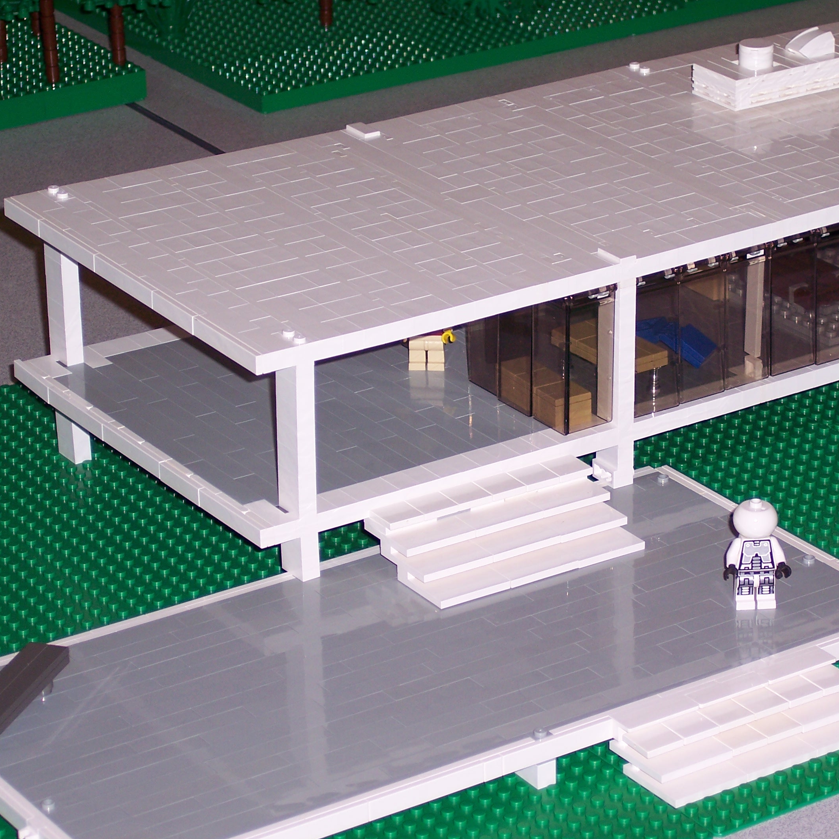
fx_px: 3812
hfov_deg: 12.6
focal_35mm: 139
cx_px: 496
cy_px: 417
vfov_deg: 12.6
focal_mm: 24
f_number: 4.8
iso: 100
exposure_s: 1/125
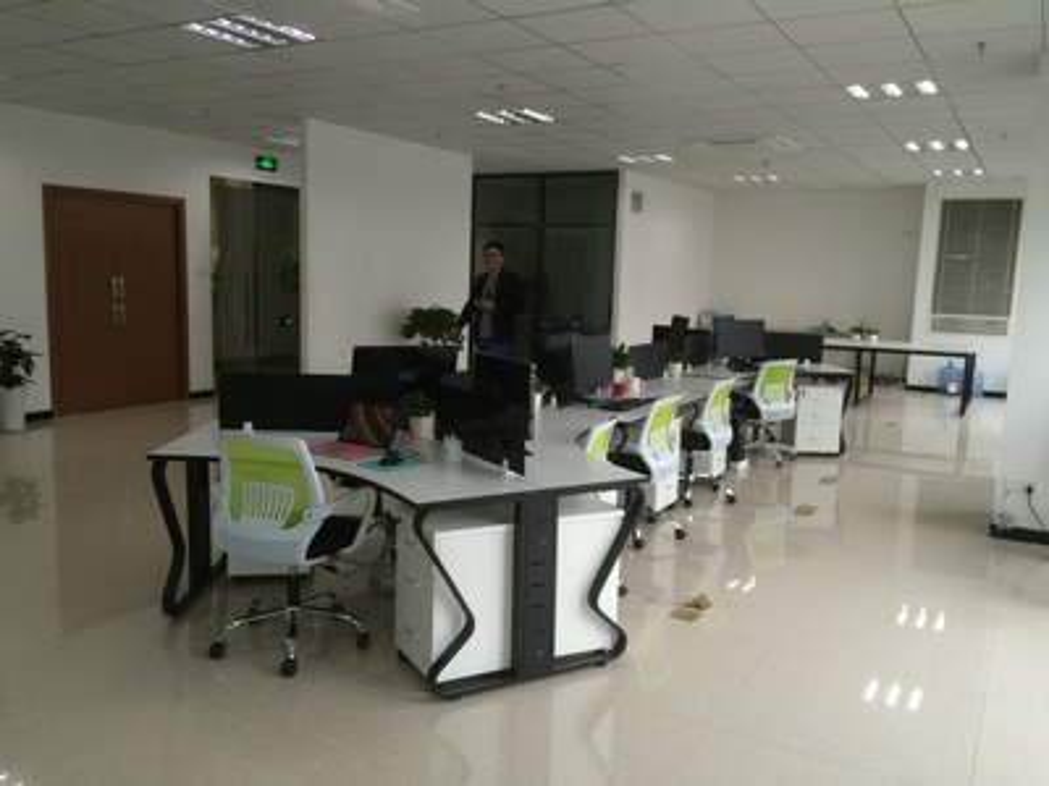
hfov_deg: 61.7
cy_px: 393
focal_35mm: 29
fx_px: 879
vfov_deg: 48.2
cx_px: 524
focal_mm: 4.15
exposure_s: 1/30
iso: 40
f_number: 2.2
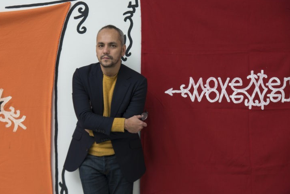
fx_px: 645
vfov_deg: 17.1
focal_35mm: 80
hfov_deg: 25.3
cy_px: 93
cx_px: 137
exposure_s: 1/25
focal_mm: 75
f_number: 5.6
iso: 500
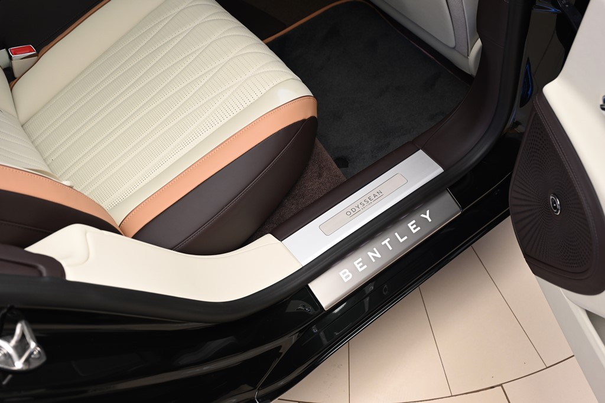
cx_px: 302
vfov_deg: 36.9
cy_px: 202
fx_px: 605
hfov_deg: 53.1
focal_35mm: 36
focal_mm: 36
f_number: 5
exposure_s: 1/50
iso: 800
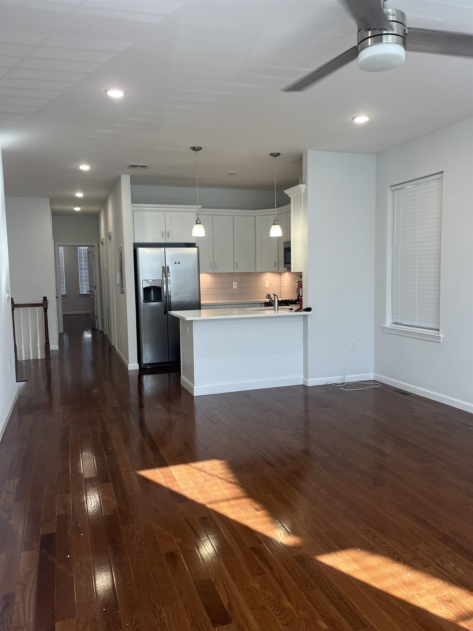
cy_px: 316
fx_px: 474
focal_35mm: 26
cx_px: 236
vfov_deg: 67.3
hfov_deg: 53.1
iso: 64
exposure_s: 1/120
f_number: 1.6
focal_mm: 5.1
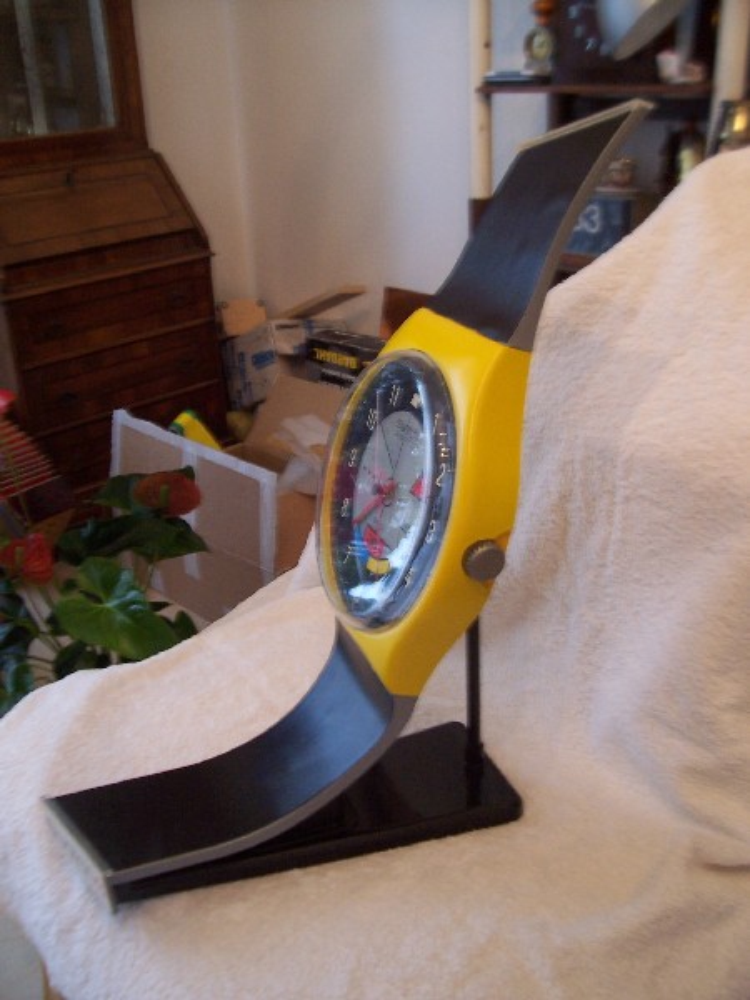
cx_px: 375
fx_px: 982
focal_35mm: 34
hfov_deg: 41.8
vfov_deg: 54.0
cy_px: 500
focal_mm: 5.6
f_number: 2.7
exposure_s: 1/8
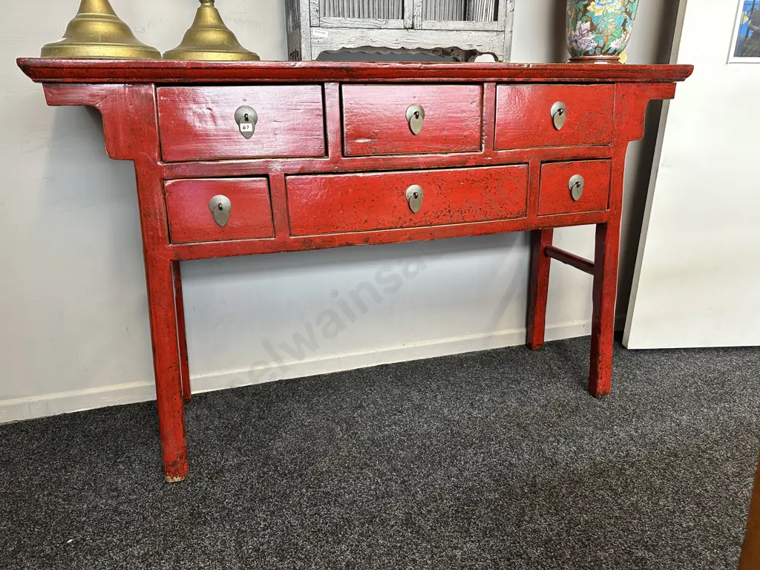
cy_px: 285
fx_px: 527
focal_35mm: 24
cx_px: 380
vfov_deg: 56.8
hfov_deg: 71.6
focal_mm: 6.86
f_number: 1.78
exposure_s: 1/50
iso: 125
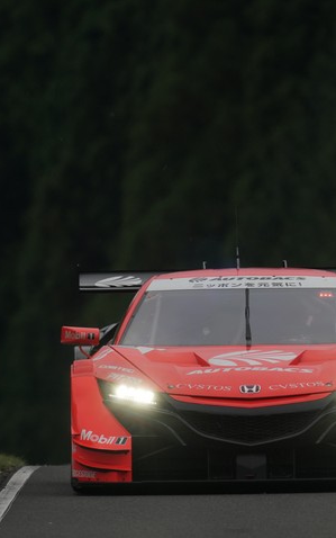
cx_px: 214
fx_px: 18889
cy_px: 269
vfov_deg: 1.6
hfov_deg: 1.0
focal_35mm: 1290
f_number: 9
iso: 400
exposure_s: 1/640
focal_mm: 840
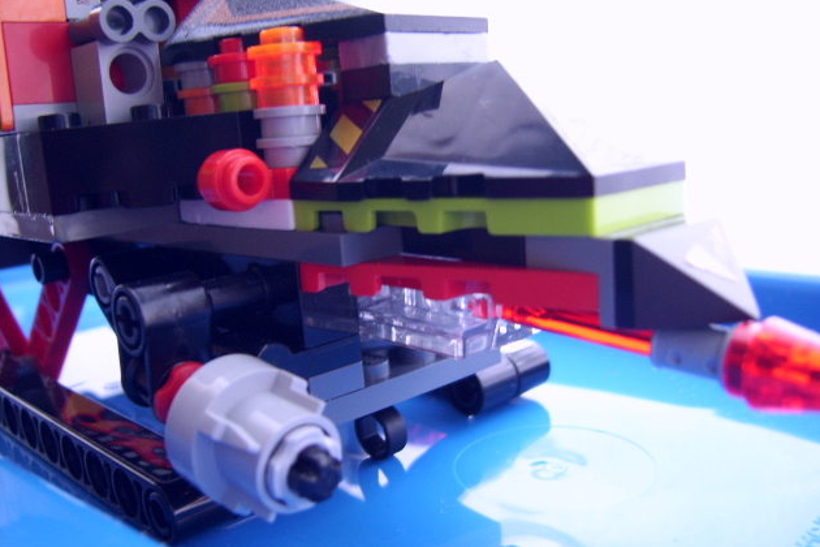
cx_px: 413
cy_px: 294
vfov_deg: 35.9
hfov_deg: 51.9
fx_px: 843
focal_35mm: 37
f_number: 2.8
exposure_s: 1
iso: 100
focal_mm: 5.95
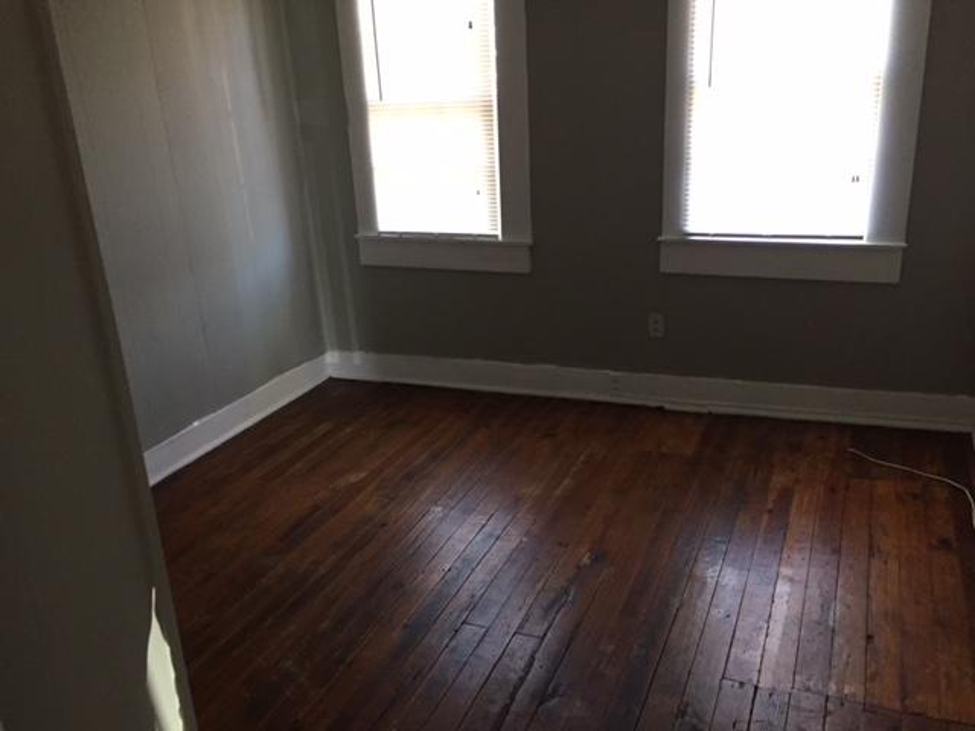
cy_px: 366
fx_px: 817
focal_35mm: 29
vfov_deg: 48.2
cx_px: 488
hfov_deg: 61.7
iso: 200
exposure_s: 1/30
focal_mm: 4.15
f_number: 2.2
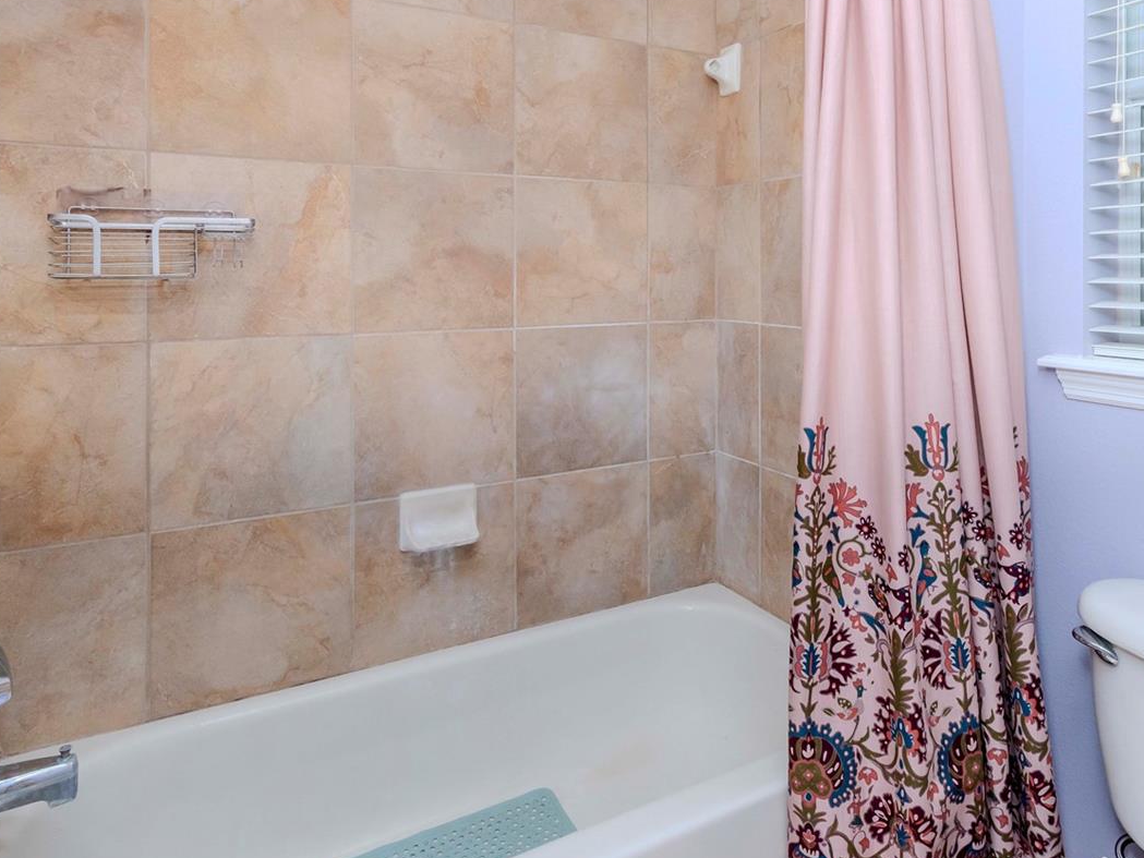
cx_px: 647
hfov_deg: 76.0
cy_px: 286
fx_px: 727
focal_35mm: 22
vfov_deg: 59.7
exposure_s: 1/200
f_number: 10
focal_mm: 10
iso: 500
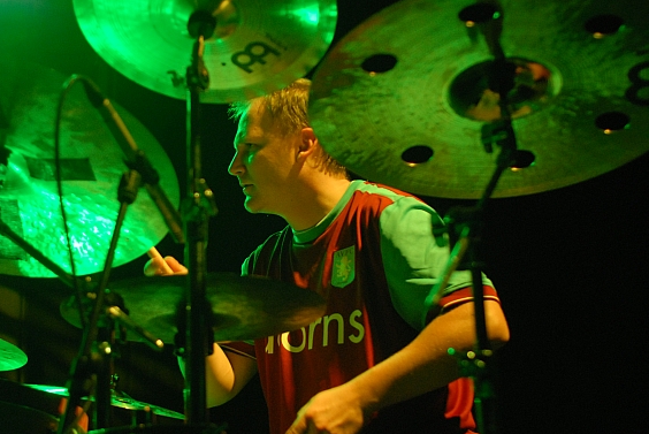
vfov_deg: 22.8
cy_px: 233
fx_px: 1075
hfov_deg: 33.6
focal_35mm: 60
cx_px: 288
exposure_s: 1/50
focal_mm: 35
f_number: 2.8
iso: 800
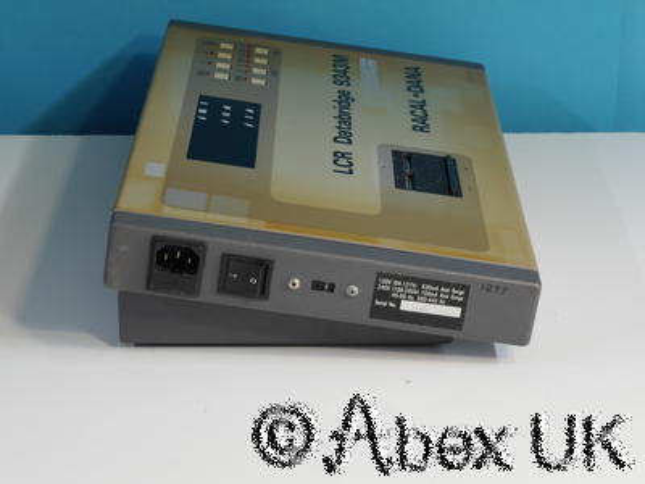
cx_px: 322
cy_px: 242
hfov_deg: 21.3
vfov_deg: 16.1
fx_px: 1714
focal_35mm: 92
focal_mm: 46
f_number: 13
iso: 400
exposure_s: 1/2
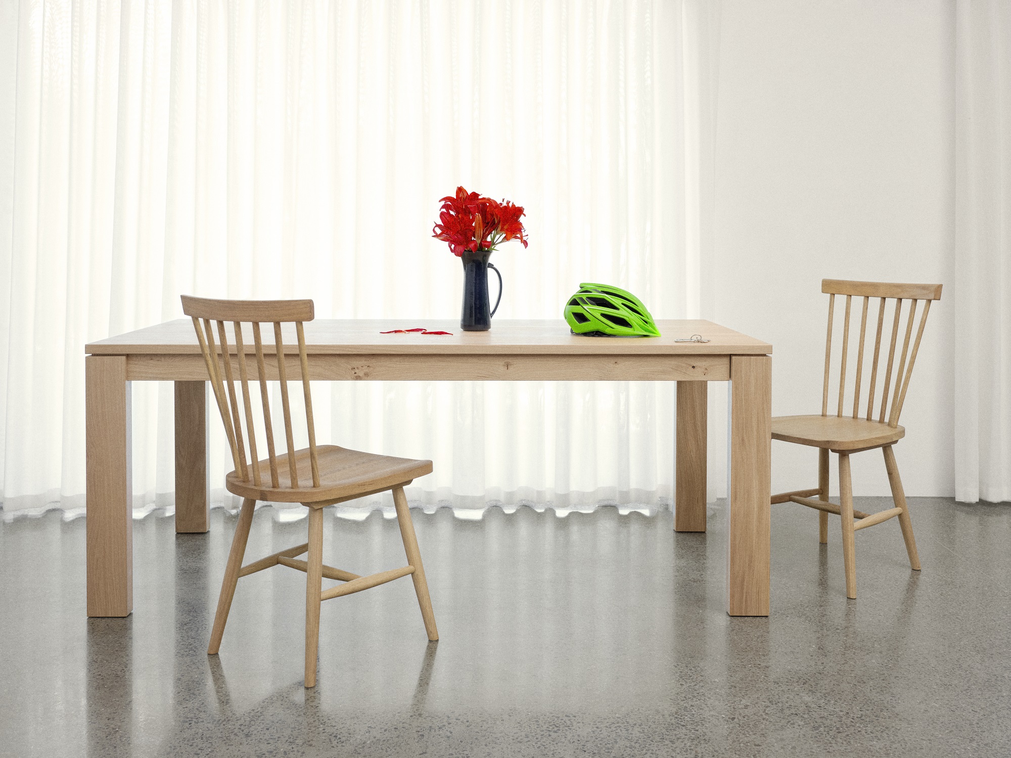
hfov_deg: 51.4
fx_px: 1051
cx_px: 506
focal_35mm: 36
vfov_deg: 39.6
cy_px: 379
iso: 400
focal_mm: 45
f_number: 8
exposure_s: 1/30
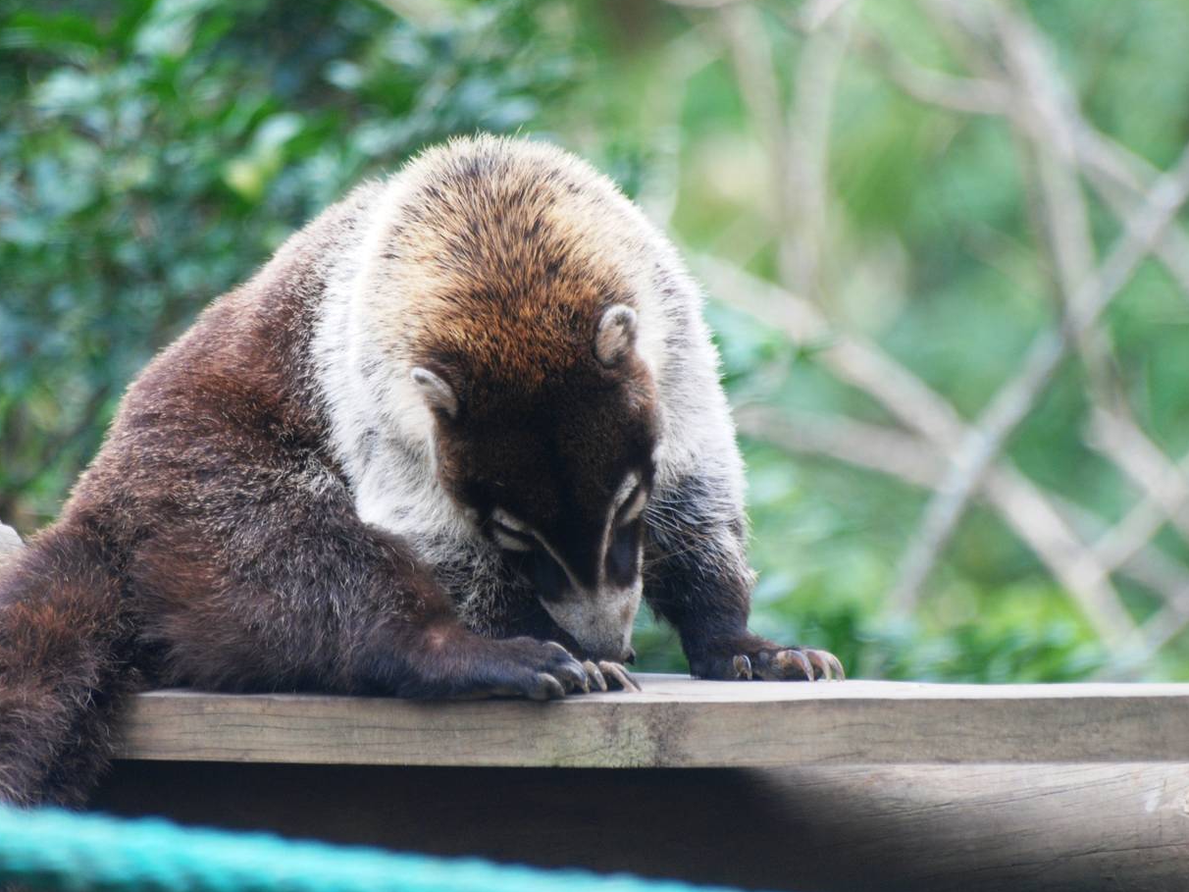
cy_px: 401
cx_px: 440
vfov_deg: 2.6
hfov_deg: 3.5
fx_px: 19647
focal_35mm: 572
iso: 400
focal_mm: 300
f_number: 5.6
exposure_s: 1/80
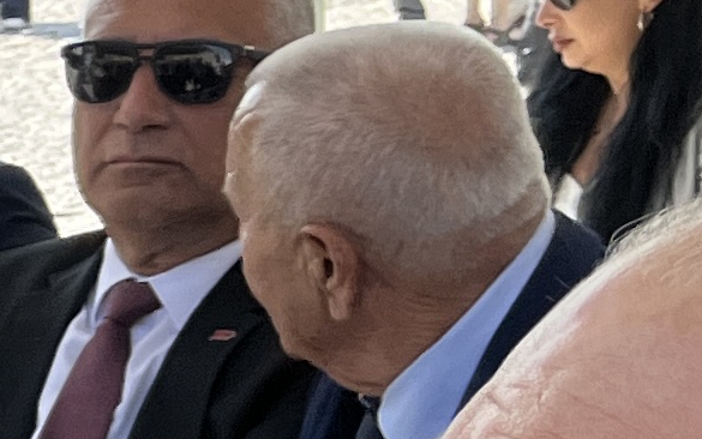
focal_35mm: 190
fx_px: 3636
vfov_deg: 6.9
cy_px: 537
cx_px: -1176
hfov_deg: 9.4
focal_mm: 5.1
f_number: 1.6
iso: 50
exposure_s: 1/723
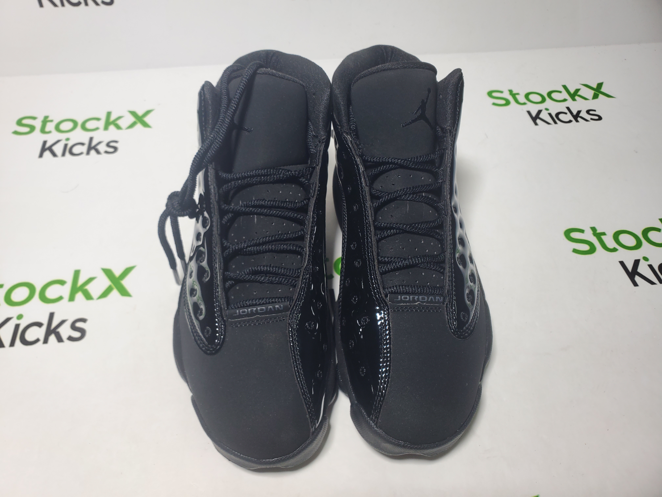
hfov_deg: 67.3
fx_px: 497
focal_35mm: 26
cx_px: 331
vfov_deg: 53.1
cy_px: 248
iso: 50
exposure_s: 1/157
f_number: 2.4
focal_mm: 4.3
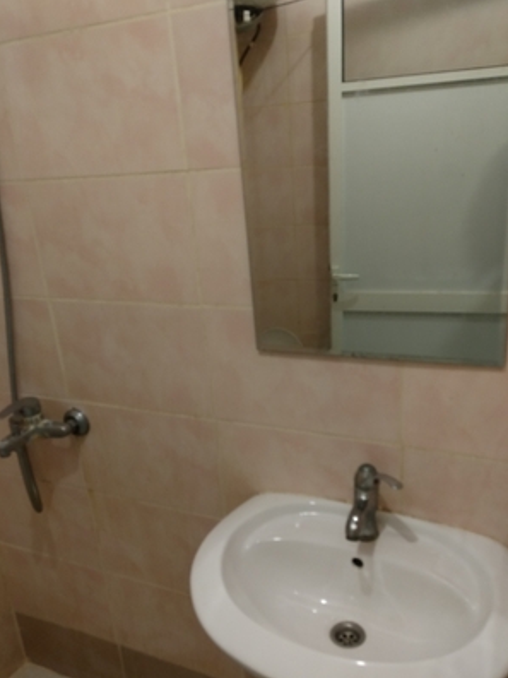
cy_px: 367
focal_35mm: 30
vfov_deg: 59.9
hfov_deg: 46.7
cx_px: 278
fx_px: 587
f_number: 1.8
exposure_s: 1/33.3
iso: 927
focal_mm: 4.7
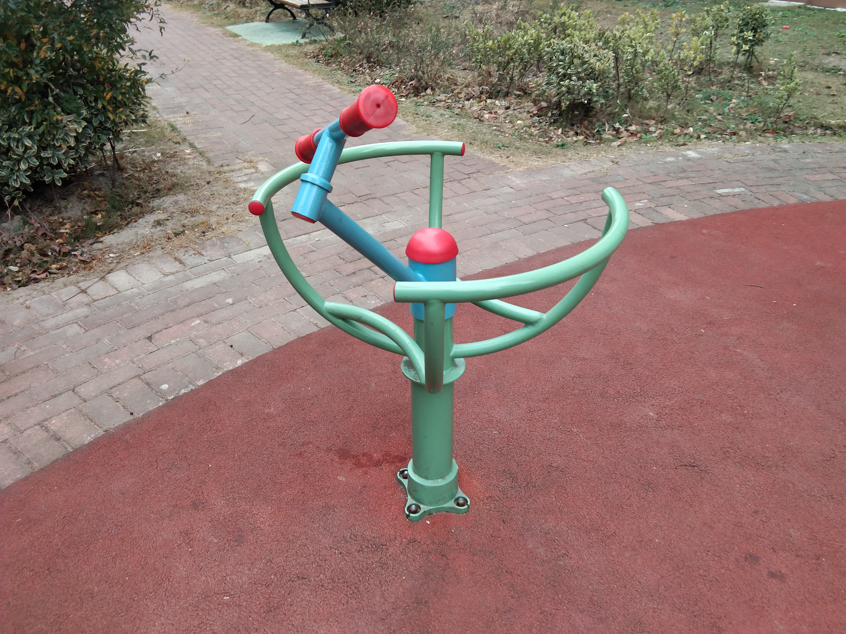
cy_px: 317
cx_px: 423
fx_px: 758
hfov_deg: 58.4
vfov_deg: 45.4
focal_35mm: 31
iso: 100
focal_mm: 3.69
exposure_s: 1/50
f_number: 2.2
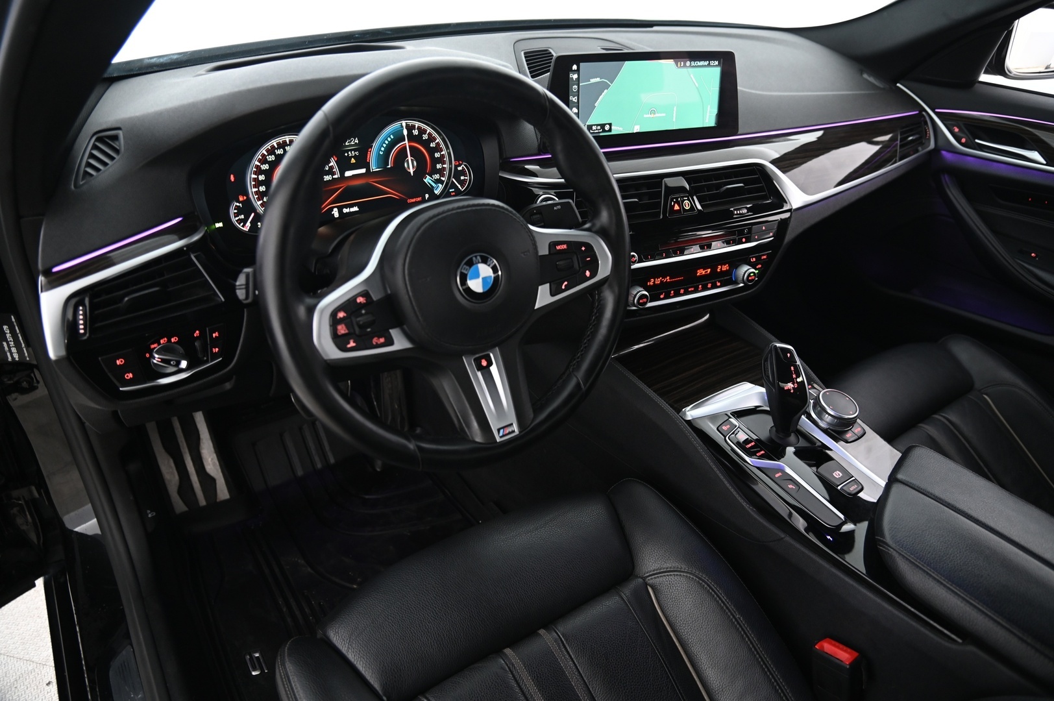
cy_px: 350
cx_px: 527
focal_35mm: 24
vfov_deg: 53.1
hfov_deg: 73.8
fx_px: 702
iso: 2000
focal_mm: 24
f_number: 4
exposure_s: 1/15
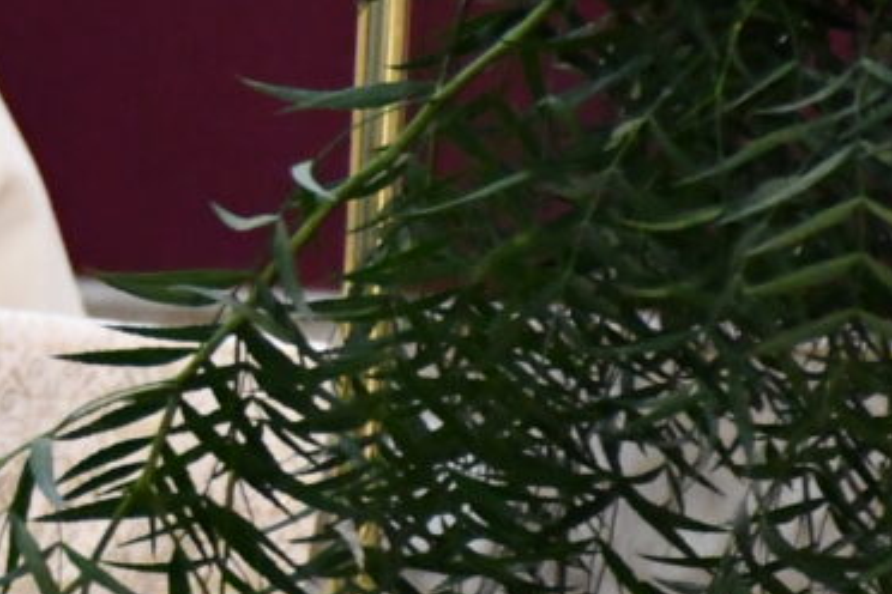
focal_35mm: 697
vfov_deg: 2.0
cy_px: -41
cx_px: -1012
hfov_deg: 2.9
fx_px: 17269
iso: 3600
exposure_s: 1/125
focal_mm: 90
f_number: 5.3
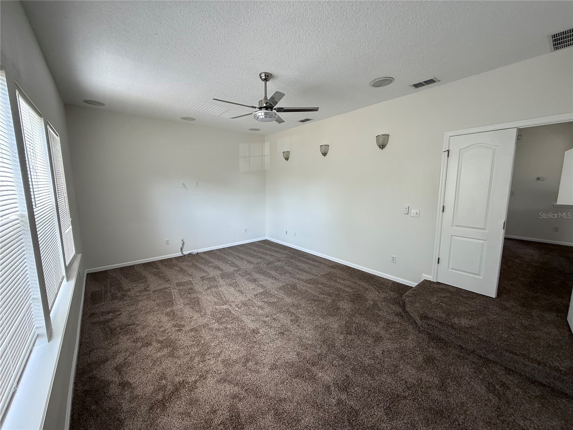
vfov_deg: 85.7
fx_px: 232
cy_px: 215
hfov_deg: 102.1
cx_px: 286
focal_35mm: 14
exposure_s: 1/99
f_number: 2.2
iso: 125
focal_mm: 2.22
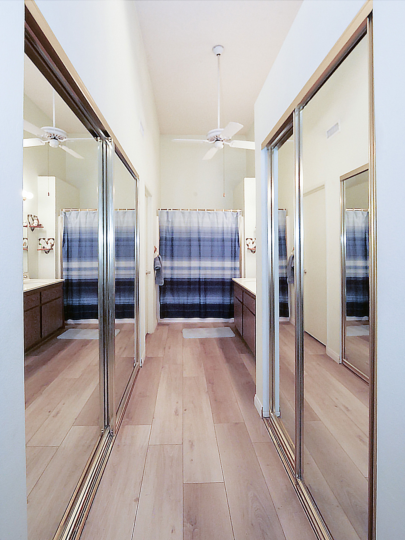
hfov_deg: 78.1
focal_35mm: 16
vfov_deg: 94.5
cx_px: 202
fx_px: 250
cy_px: 270
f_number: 8
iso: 2500
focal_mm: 8
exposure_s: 1/100
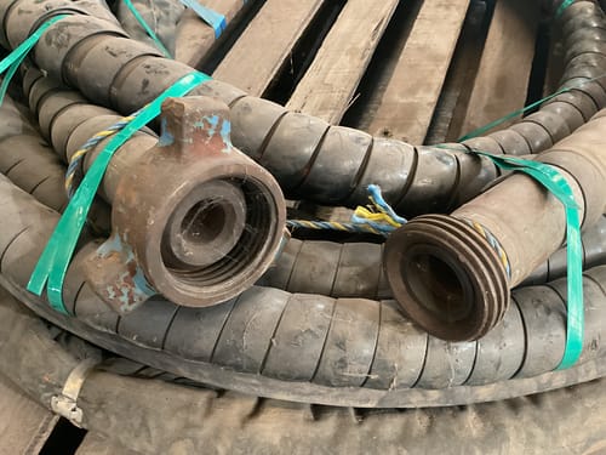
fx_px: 508
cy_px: 228
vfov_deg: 48.2
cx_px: 303
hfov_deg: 61.7
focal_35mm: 29
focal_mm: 3
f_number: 1.8
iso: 320
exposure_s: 1/25
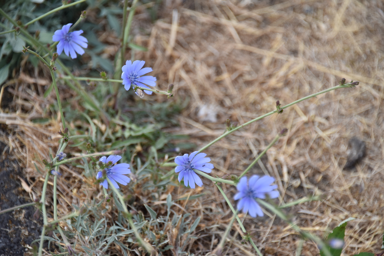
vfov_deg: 4.6
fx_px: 3201
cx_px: 192
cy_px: 128
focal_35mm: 300
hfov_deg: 6.9
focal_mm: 300
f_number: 5.6
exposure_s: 1/640
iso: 360
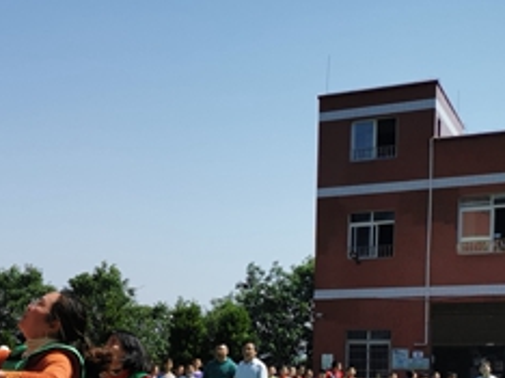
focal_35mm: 74
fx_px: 1078
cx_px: -175
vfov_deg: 19.2
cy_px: 393
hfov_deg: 23.0
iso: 50
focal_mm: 5.58
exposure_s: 1/3436
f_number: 1.8
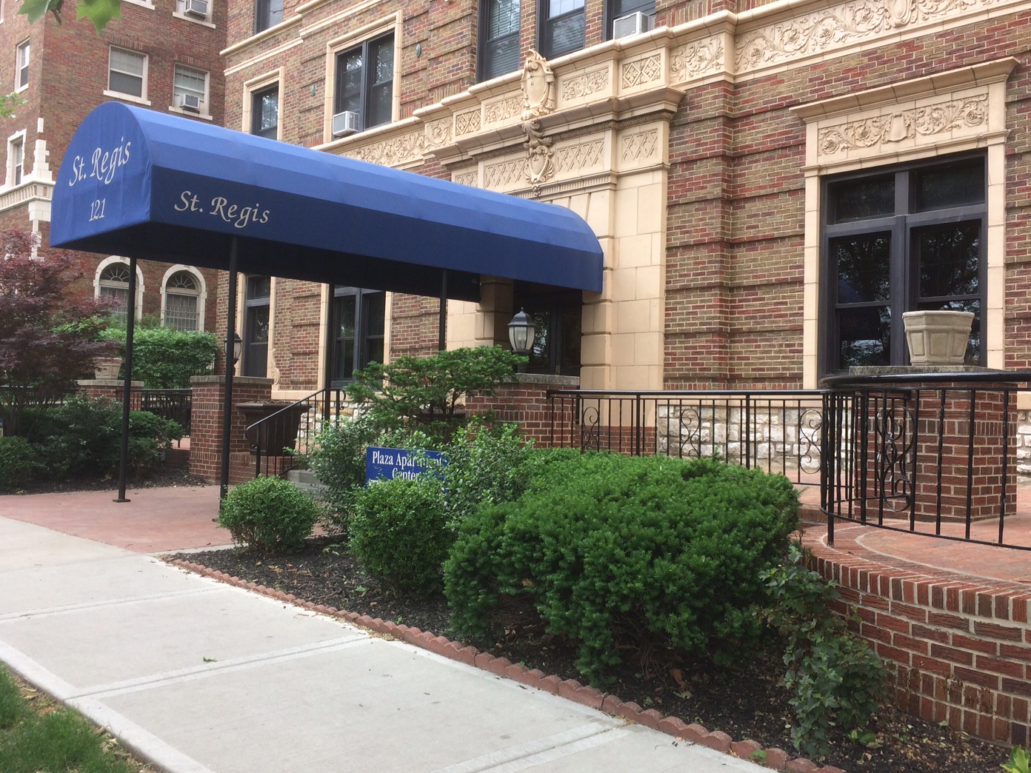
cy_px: 357
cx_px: 518
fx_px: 1013
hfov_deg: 54.0
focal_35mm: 34
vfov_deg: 41.8
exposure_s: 1/363
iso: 32
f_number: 2.2
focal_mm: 4.15
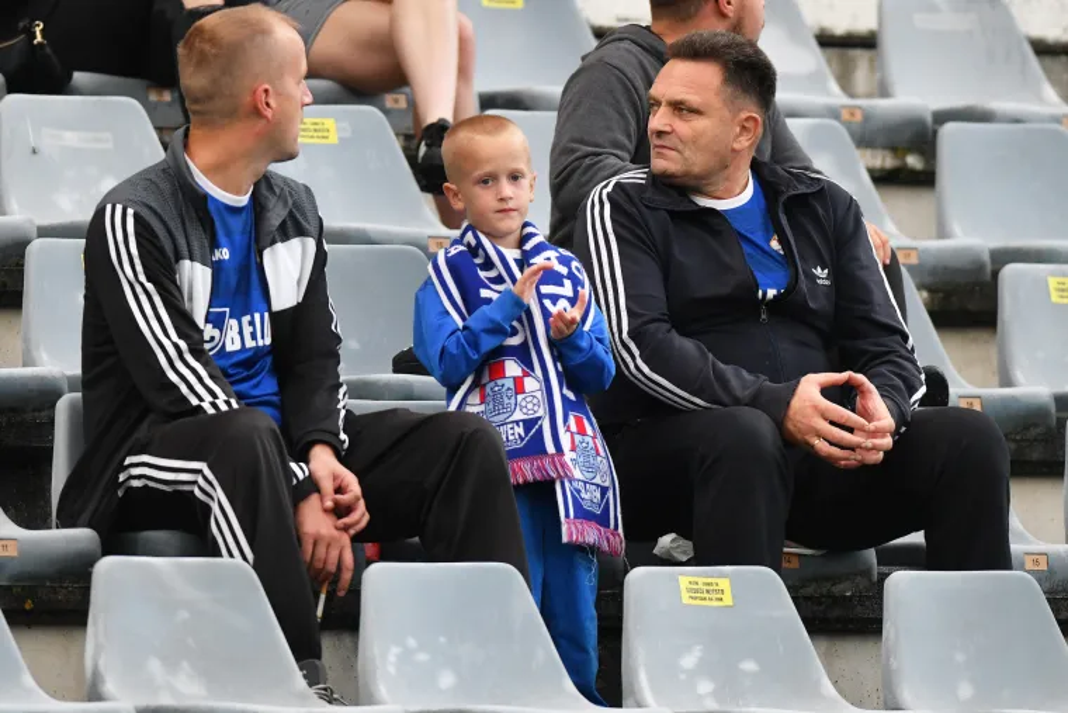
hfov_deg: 6.9
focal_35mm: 300
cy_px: 356
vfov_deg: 4.6
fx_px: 8901
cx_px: 534
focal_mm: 300
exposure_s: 1/1250
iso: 1600
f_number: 4
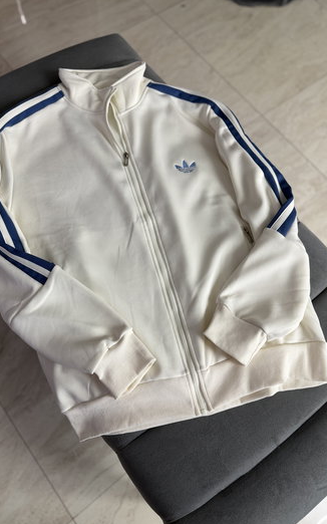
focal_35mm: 26
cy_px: 266
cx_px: 150
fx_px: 371
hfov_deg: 47.5
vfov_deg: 70.4
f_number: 1.78
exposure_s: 1/50
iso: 160
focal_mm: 6.76
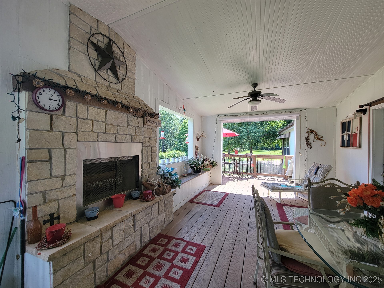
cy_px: 144
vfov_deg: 89.9
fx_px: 144
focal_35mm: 13
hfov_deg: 106.2
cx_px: 192
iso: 50
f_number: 2.2
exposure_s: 1/147
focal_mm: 2.2
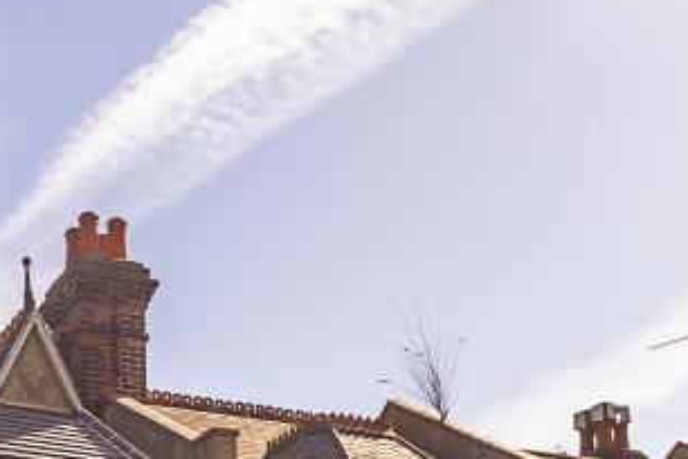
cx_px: -81
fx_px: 1280
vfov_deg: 17.6
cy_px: 741
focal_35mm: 67
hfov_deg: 27.4
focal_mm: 13.2
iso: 320
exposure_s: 1/400
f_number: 5.6
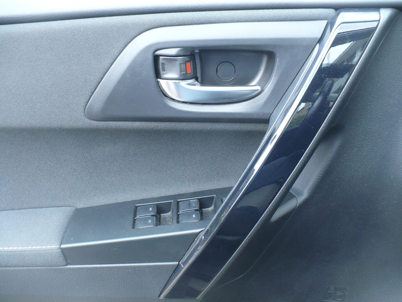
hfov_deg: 50.1
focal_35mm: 37
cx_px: 201
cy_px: 151
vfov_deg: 38.7
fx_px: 430
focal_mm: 6.1
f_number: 2.8
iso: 125
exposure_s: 1/30
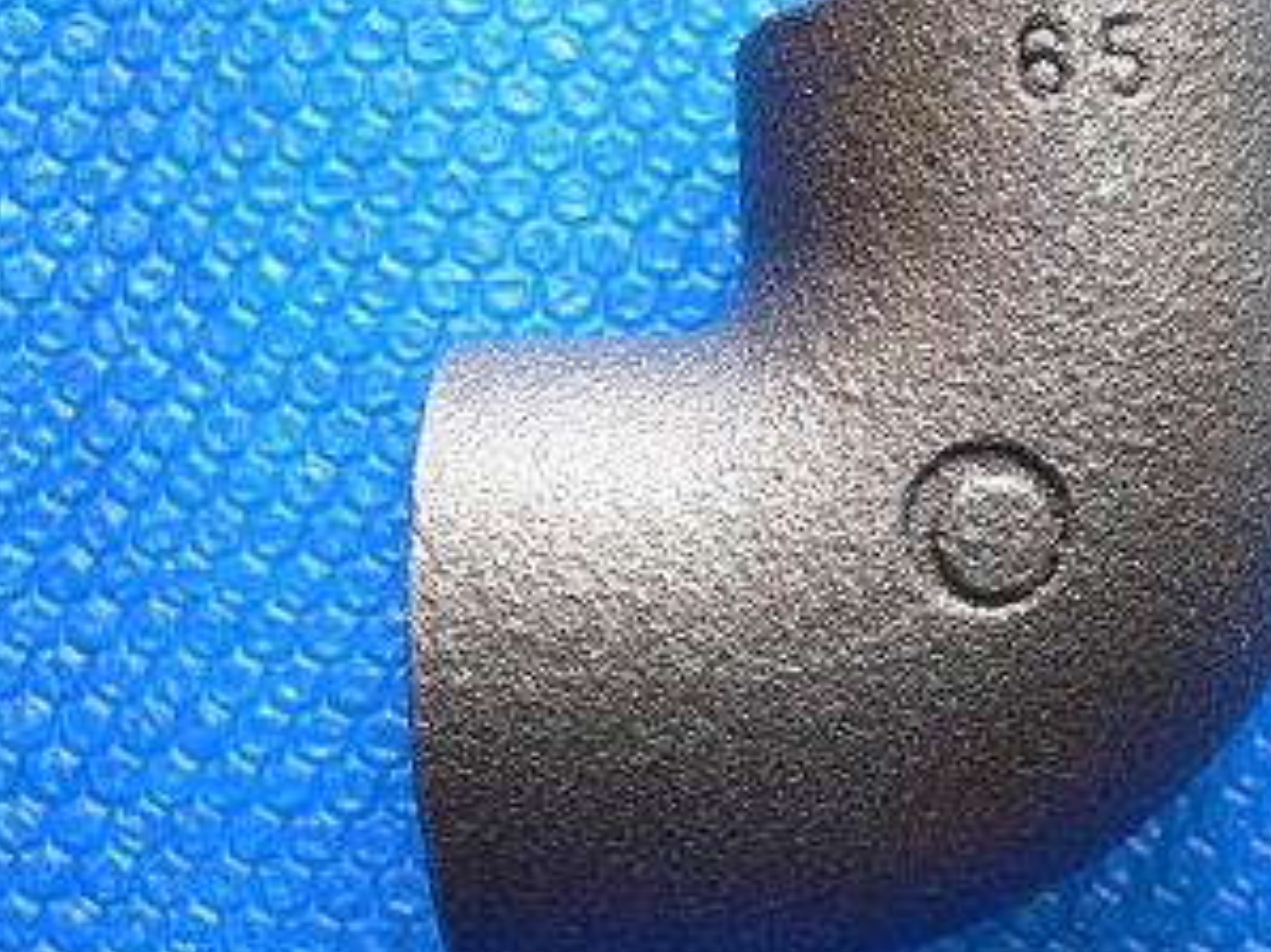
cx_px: 922
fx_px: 2055
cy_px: 421
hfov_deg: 33.8
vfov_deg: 26.1
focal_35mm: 56
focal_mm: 5.8
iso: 100
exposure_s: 1/25
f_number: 2.8
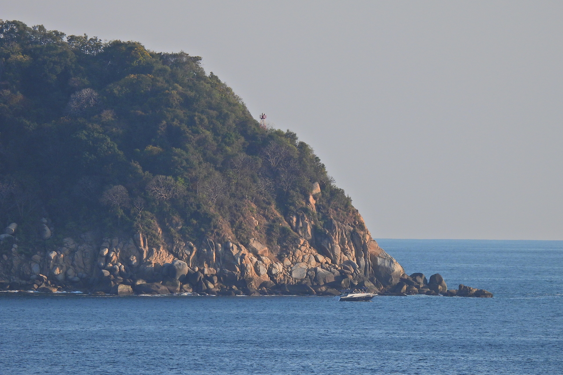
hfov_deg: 3.3
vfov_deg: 2.2
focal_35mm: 626
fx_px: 9790
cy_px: 175
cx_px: 282
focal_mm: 107
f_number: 5
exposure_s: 1/640
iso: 100
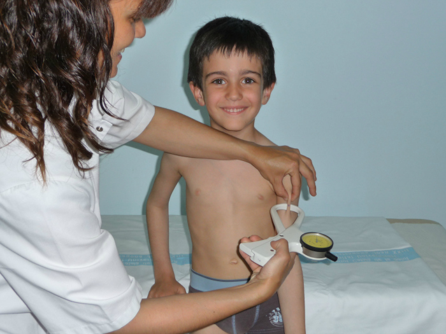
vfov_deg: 29.1
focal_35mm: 50
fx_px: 644
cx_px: 223
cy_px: 167
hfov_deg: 38.2
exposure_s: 1/30
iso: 160
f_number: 4.2
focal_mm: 8.5
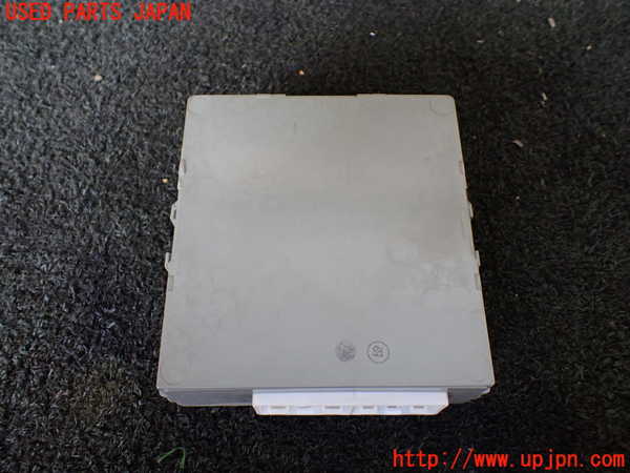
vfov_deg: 46.8
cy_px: 236
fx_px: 546
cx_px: 315
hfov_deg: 60.0
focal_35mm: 30
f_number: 2.3
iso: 320
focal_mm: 5.4
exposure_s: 1/125
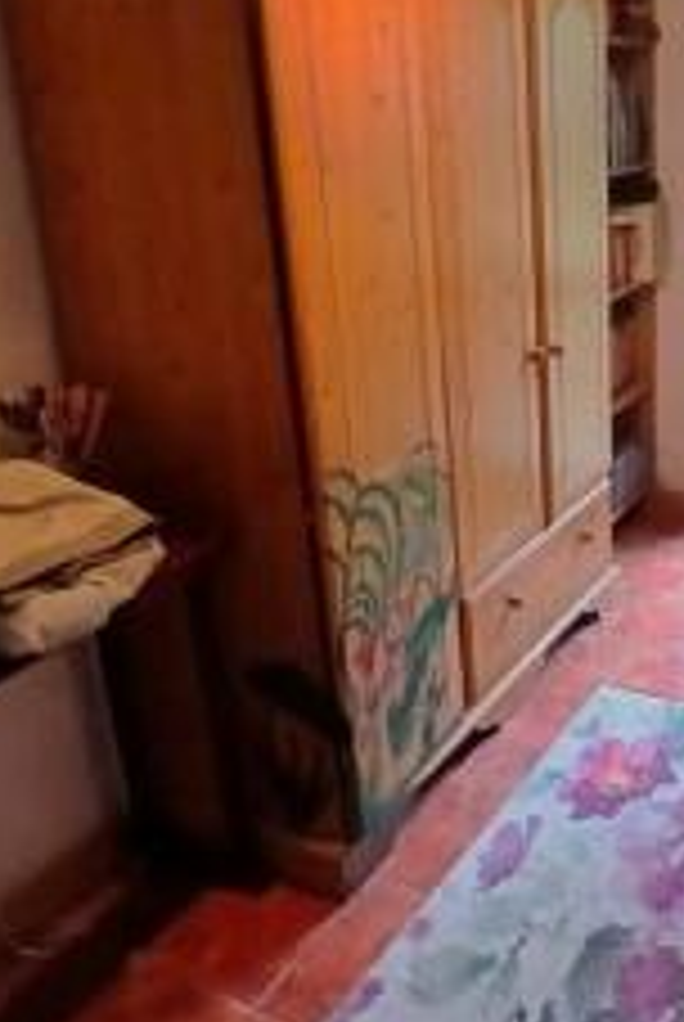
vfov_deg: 55.5
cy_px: 430
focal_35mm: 34
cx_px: 639
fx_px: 966
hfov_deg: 36.2
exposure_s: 1/25
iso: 640
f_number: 2.2
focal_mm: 1.4
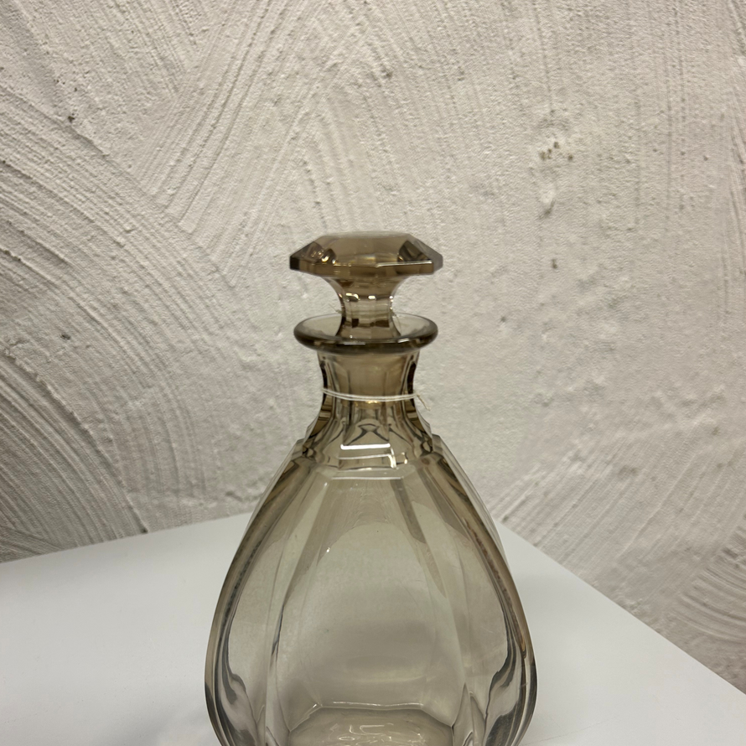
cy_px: 495
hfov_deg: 52.5
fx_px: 756
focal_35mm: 31
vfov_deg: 51.6
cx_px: 375
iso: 80
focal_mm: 5.7
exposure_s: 1/100
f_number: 1.5
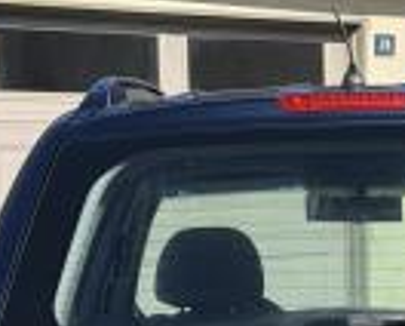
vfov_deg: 8.4
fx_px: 2149
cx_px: 341
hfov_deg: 10.7
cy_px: 501
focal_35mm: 179
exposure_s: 1/5208
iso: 80
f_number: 1.78
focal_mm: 6.76
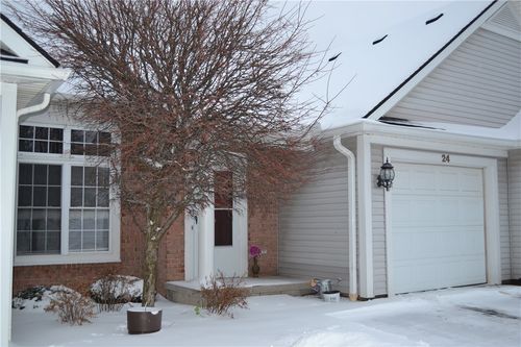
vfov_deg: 36.8
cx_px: 260
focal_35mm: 36
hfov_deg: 53.1
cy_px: 174
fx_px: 521
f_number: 4
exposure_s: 1/125
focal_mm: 24
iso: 280
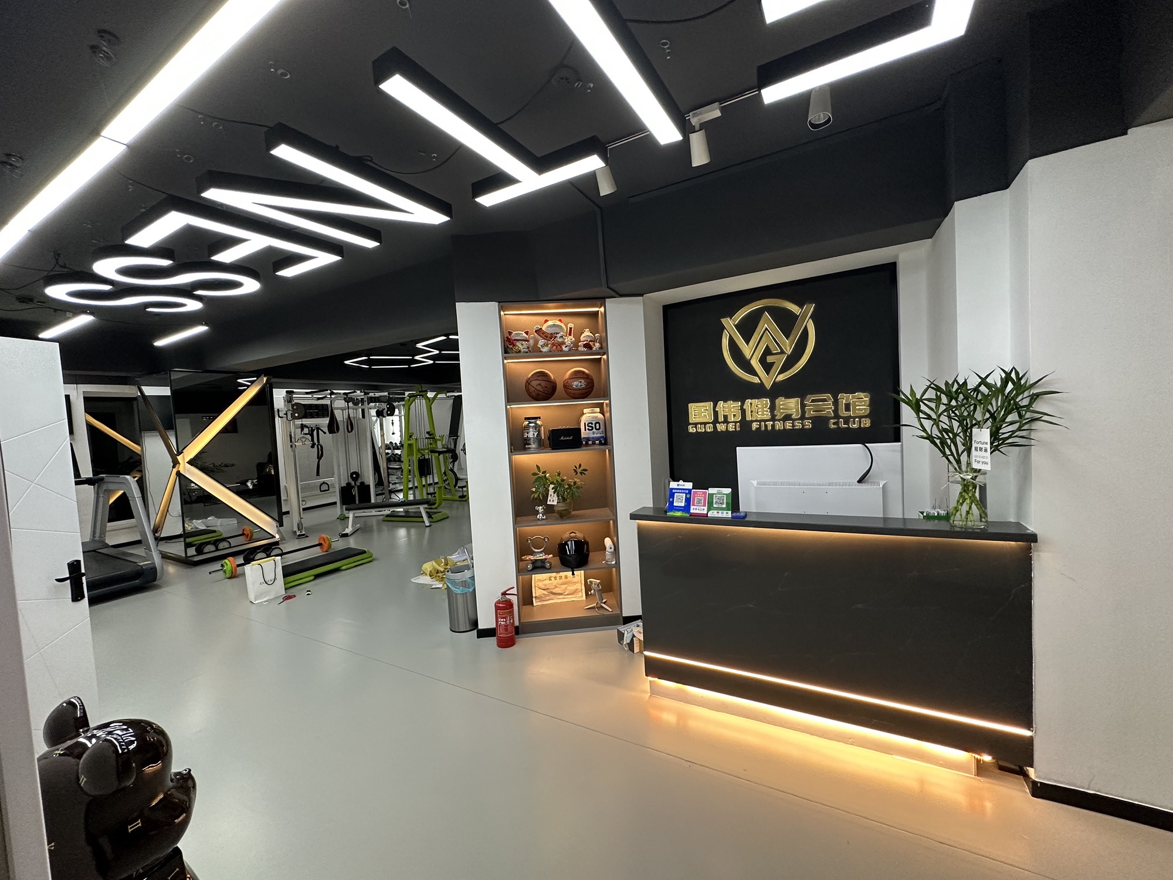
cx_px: 586
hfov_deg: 102.1
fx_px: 474
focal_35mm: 14
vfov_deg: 85.7
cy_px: 440
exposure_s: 1/100
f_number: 2.2
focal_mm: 2.22
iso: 250
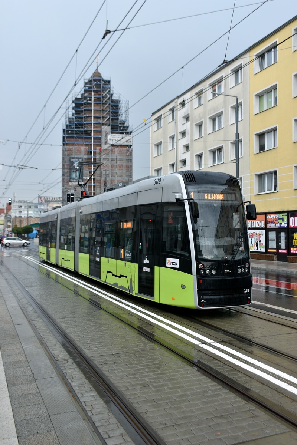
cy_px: 222
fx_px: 408
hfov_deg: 40.0
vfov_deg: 57.2
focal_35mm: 33
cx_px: 148
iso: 125
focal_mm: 22
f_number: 6.3
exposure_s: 1/160
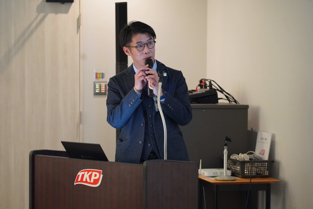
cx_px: 156
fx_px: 913
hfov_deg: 19.5
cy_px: 104
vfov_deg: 13.0
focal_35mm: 105
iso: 12800
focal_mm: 105
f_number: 4
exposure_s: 1/60
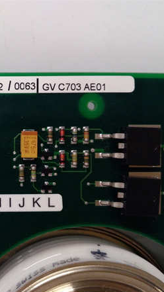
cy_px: 148
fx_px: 309
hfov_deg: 27.1
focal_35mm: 40
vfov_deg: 50.5
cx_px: -19
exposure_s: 1/33
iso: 285
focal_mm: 3.79
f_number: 2
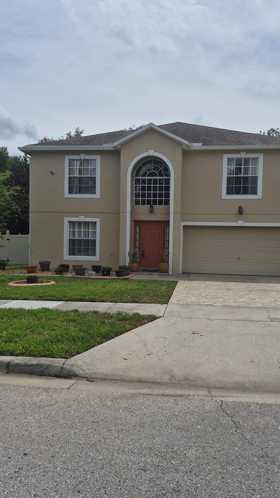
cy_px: 257
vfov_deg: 71.9
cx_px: 158
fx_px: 343
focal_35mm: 26
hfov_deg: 44.3
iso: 40
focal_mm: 5.4
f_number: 1.8
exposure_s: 1/7696
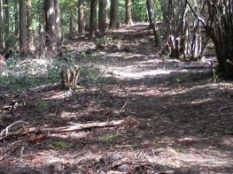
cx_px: -60
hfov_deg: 23.1
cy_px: 129
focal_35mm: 76
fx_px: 511
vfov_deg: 19.2
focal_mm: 4.5
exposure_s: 1/30
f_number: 3
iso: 80
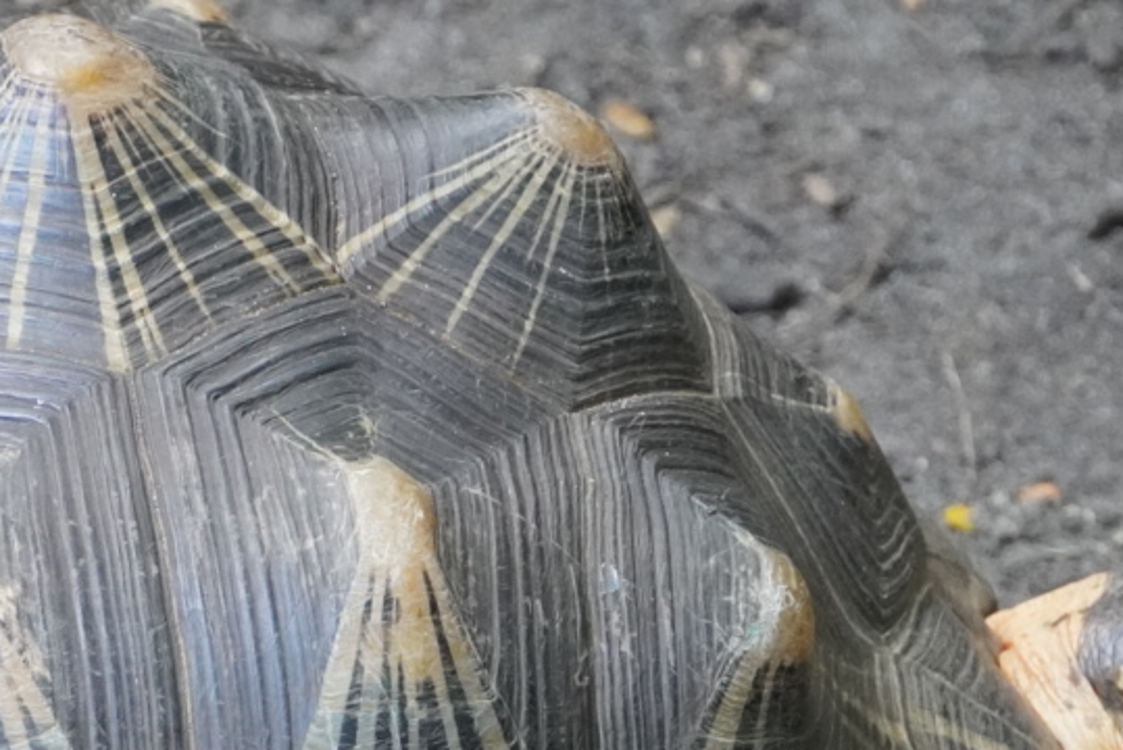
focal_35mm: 450
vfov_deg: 3.1
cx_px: 281
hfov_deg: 4.6
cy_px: 906
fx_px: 14044
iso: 3200
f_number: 5.6
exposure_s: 1/160
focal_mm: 100
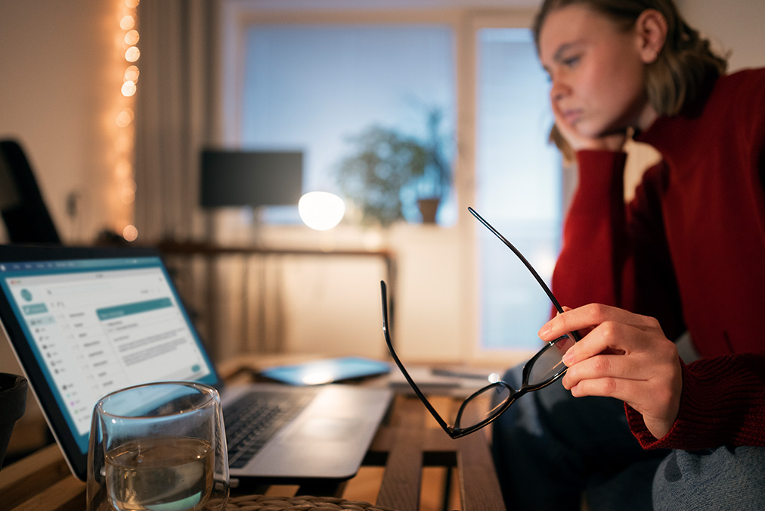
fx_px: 595
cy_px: 256
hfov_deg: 65.5
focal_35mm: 28
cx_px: 395
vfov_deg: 46.4
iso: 1600
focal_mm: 27
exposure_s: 1/100
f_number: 2
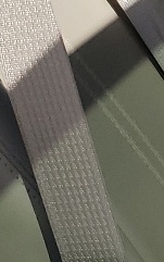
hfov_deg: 6.6
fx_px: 1306
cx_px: 461
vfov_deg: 11.3
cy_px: -28
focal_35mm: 183
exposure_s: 1/3333
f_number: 1.5
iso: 50
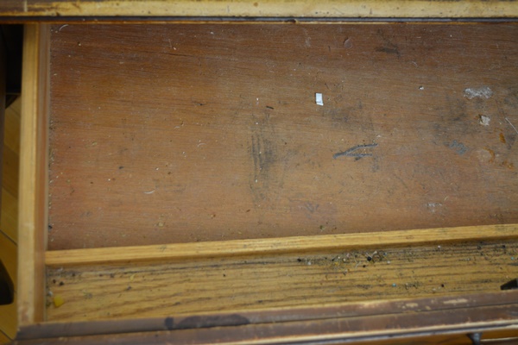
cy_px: 172
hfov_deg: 41.1
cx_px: 259
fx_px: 691
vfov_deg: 28.1
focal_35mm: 48
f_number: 4.8
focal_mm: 32
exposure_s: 1/60
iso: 720
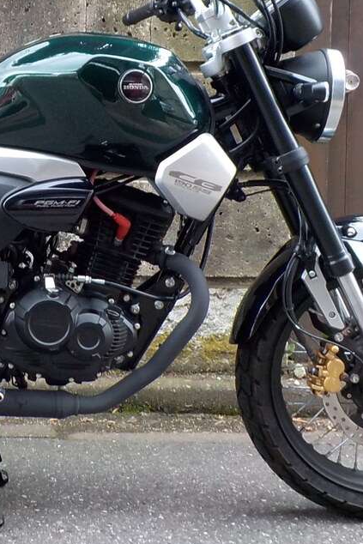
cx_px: 9
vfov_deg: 31.5
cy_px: 158
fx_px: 952
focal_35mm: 63
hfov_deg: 20.9
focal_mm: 4.1
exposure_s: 1/30
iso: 160
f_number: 3.3
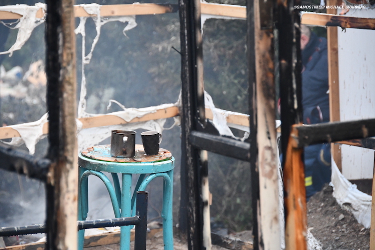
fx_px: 1635
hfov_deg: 13.1
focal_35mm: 157
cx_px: 188
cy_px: 125
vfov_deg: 8.7
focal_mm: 105
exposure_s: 1/125
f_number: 5.3
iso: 1800
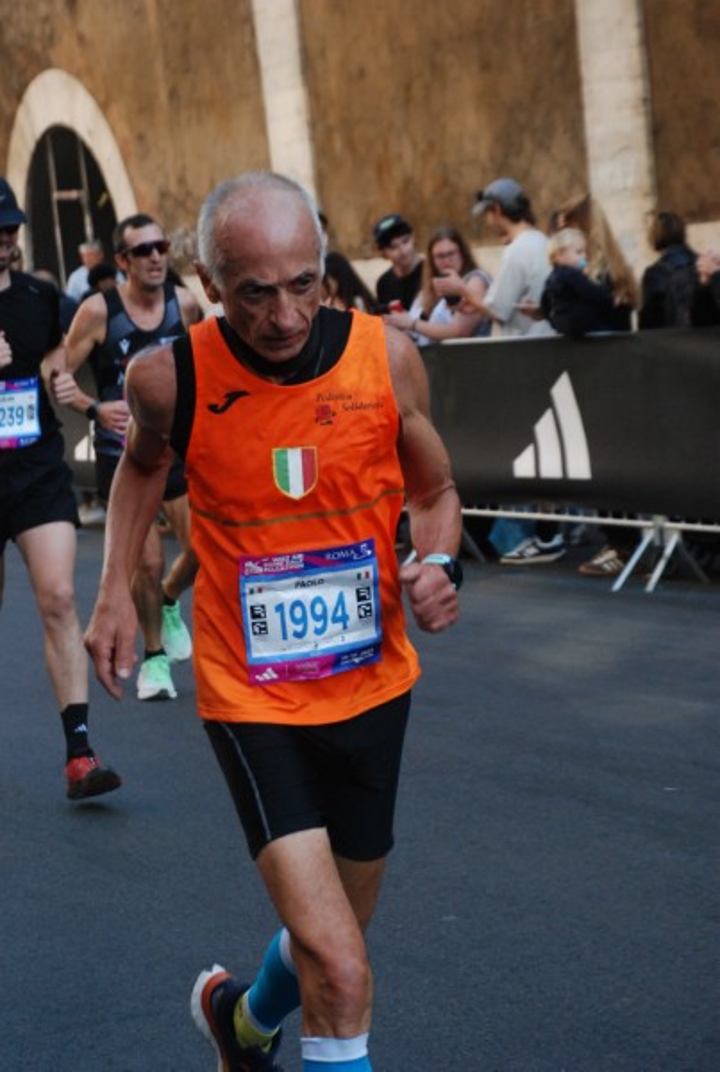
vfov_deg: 18.1
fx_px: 3357
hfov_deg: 12.2
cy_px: 536
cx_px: 360
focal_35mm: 112
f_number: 5.6
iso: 1000
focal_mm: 75
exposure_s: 1/500
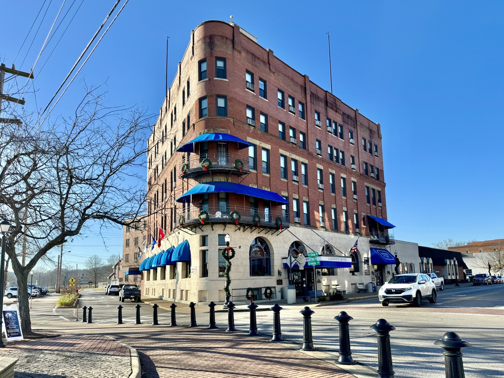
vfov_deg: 56.8
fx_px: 349
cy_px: 189
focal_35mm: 24
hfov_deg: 71.6
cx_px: 252
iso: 80
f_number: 1.78
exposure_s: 1/3247
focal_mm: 6.86
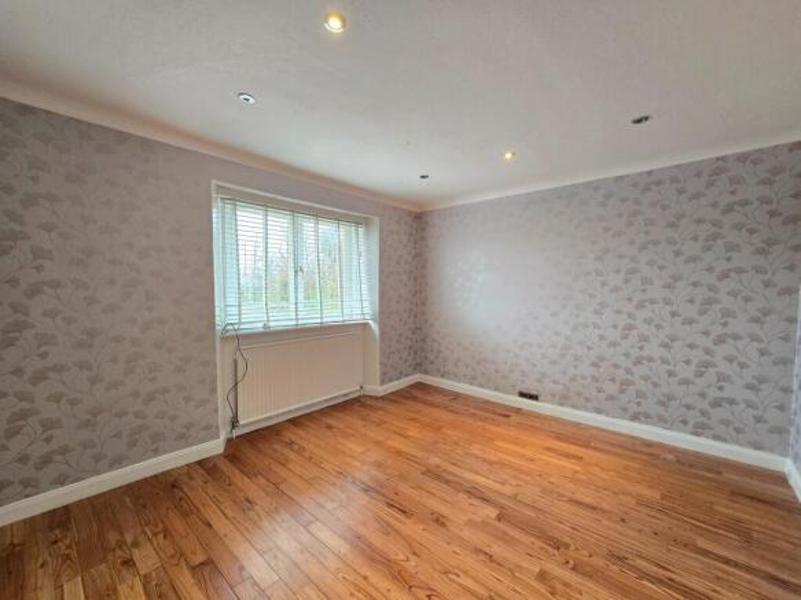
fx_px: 301
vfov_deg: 89.9
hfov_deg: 106.2
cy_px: 300
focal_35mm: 13
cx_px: 400
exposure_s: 1/50
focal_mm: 2.2
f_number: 2.2
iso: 250
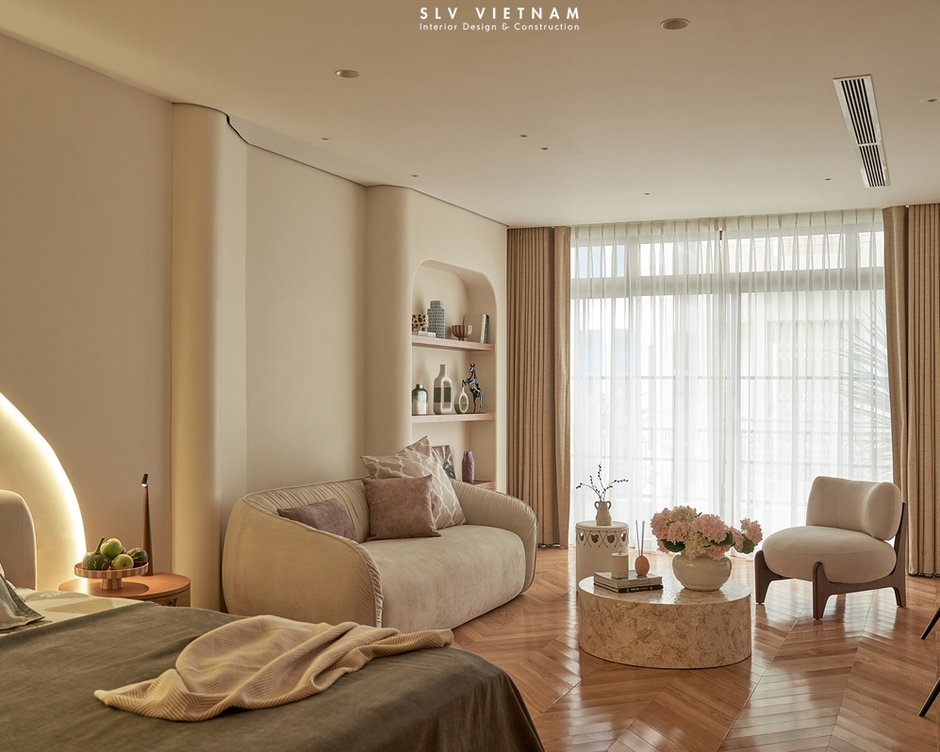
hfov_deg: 51.5
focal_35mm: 35
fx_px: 974
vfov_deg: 42.2
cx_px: 501
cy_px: 376
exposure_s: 1/15
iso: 500
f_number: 5
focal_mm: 31
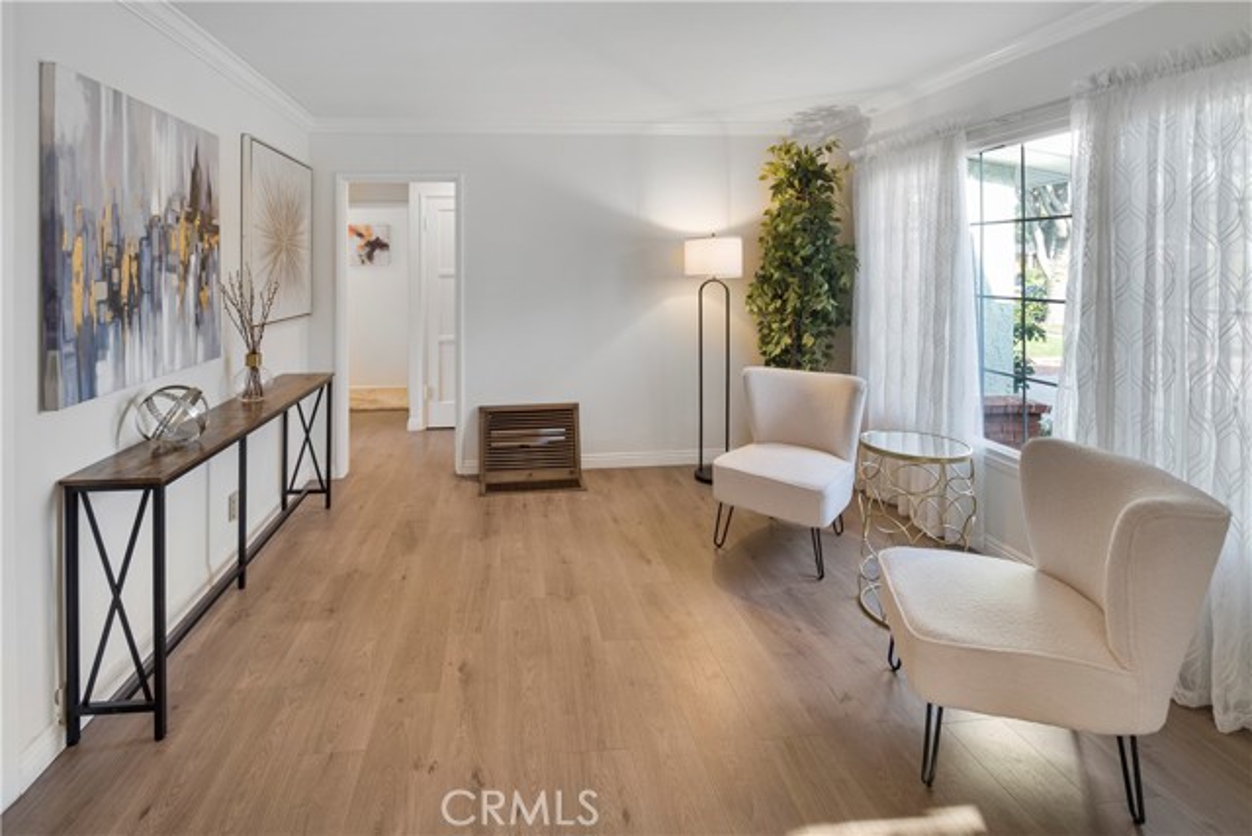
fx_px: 487
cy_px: 418
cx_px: 626
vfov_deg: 81.2
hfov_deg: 104.2
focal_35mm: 14
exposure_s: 1/1.67
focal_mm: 14
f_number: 8
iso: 160
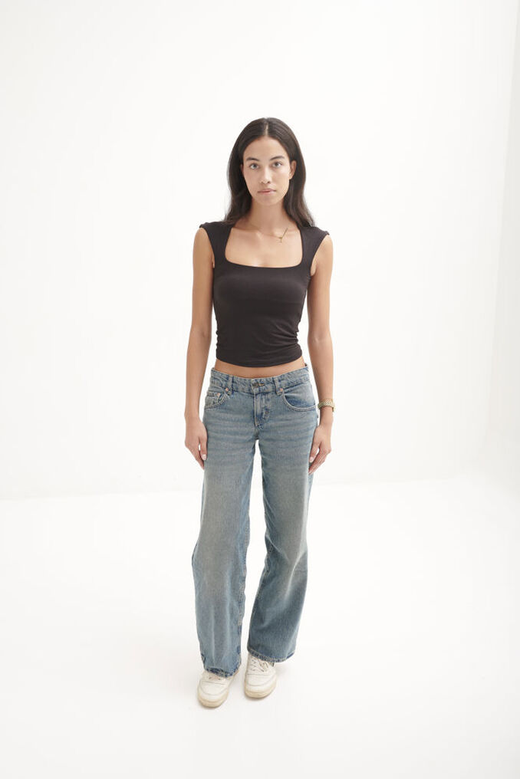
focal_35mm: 35
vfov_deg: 54.4
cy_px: 390
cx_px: 260
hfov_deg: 37.9
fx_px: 758
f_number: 8
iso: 125
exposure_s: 1/200
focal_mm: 35
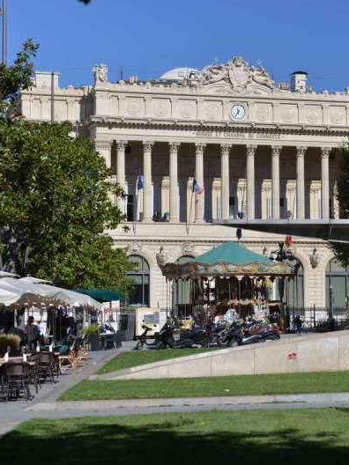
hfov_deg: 14.5
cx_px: 252
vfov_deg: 19.3
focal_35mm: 102
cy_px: 231
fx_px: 1371
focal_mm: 70
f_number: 7.1
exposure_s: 1/200
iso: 125
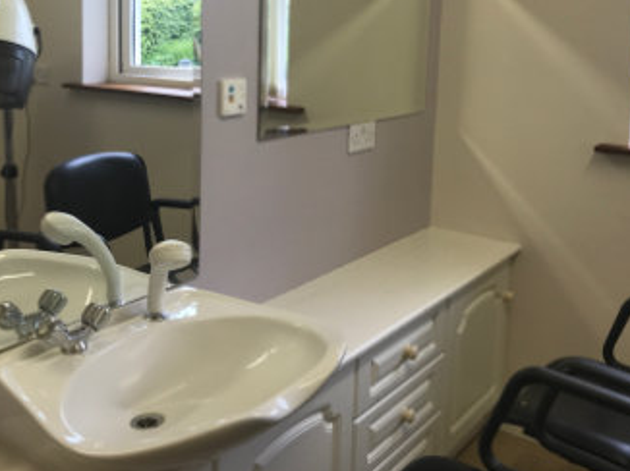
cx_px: 367
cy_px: 130
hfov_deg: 43.7
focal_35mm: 43
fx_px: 782
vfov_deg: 33.0
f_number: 1.8
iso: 25
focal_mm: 4
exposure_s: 1/50
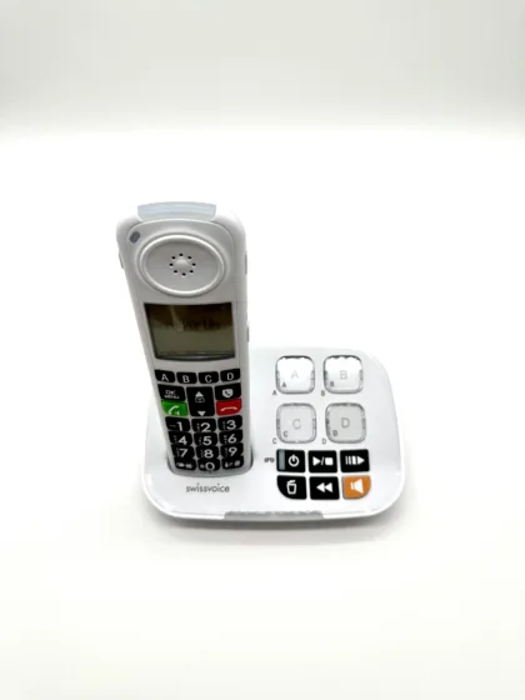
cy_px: 350
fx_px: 485
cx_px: 262
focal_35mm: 24
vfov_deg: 71.6
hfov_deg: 56.8
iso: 80
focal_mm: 6.86
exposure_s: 1/1721
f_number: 1.78
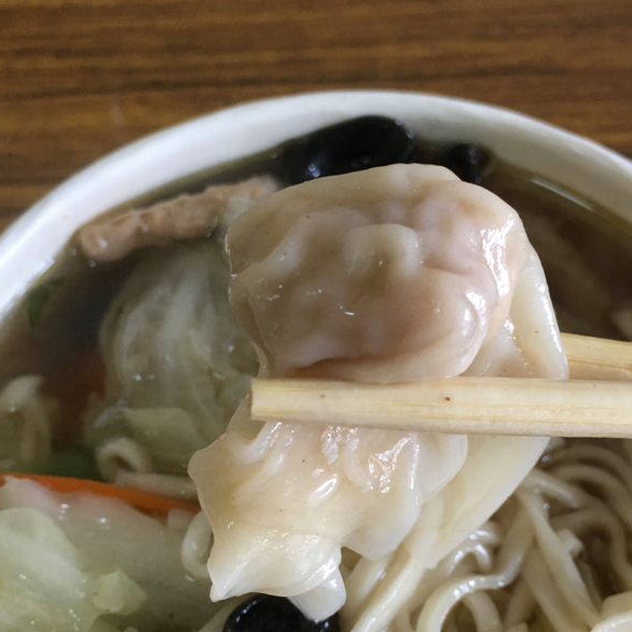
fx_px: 723
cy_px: 316
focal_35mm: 35
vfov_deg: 47.2
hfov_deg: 47.2
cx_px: 335
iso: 32
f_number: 2.2
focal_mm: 4.15
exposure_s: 1/15
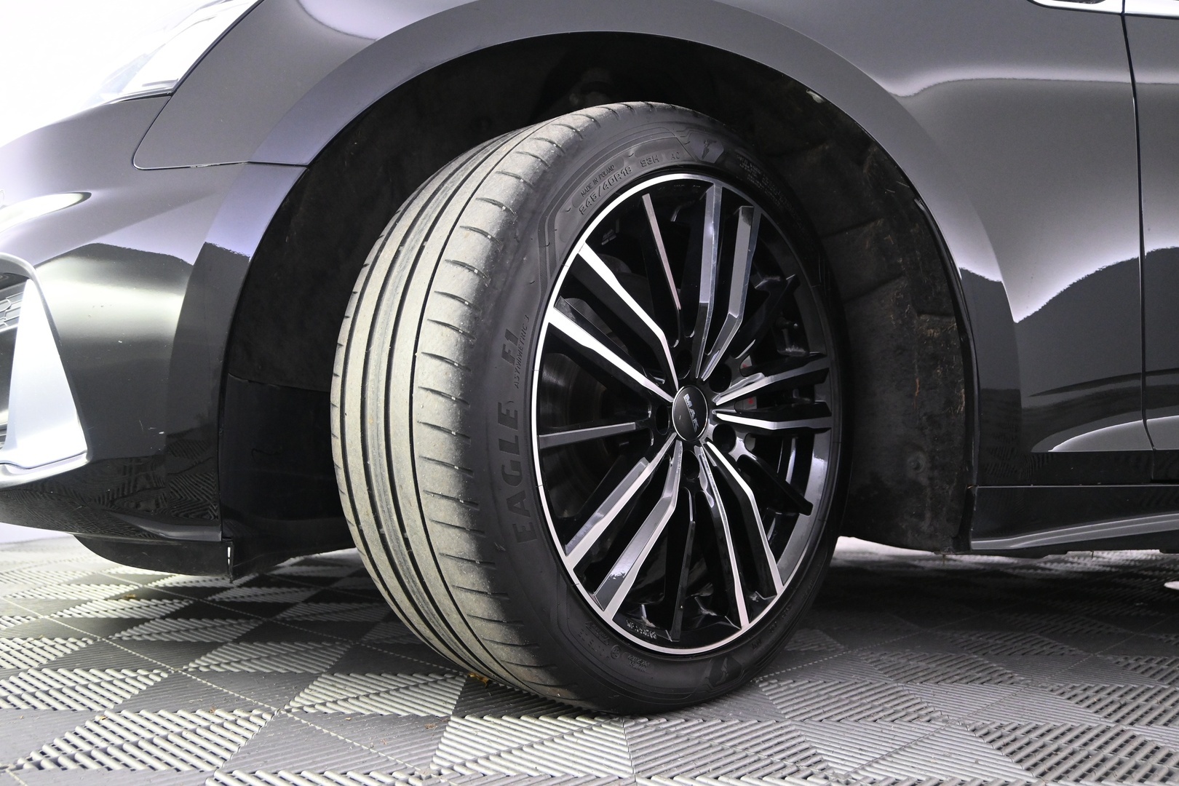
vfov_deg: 44.6
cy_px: 393
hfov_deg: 63.2
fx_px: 958
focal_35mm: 29
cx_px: 590
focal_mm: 19.5
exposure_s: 1/50
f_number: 3.8
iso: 2500
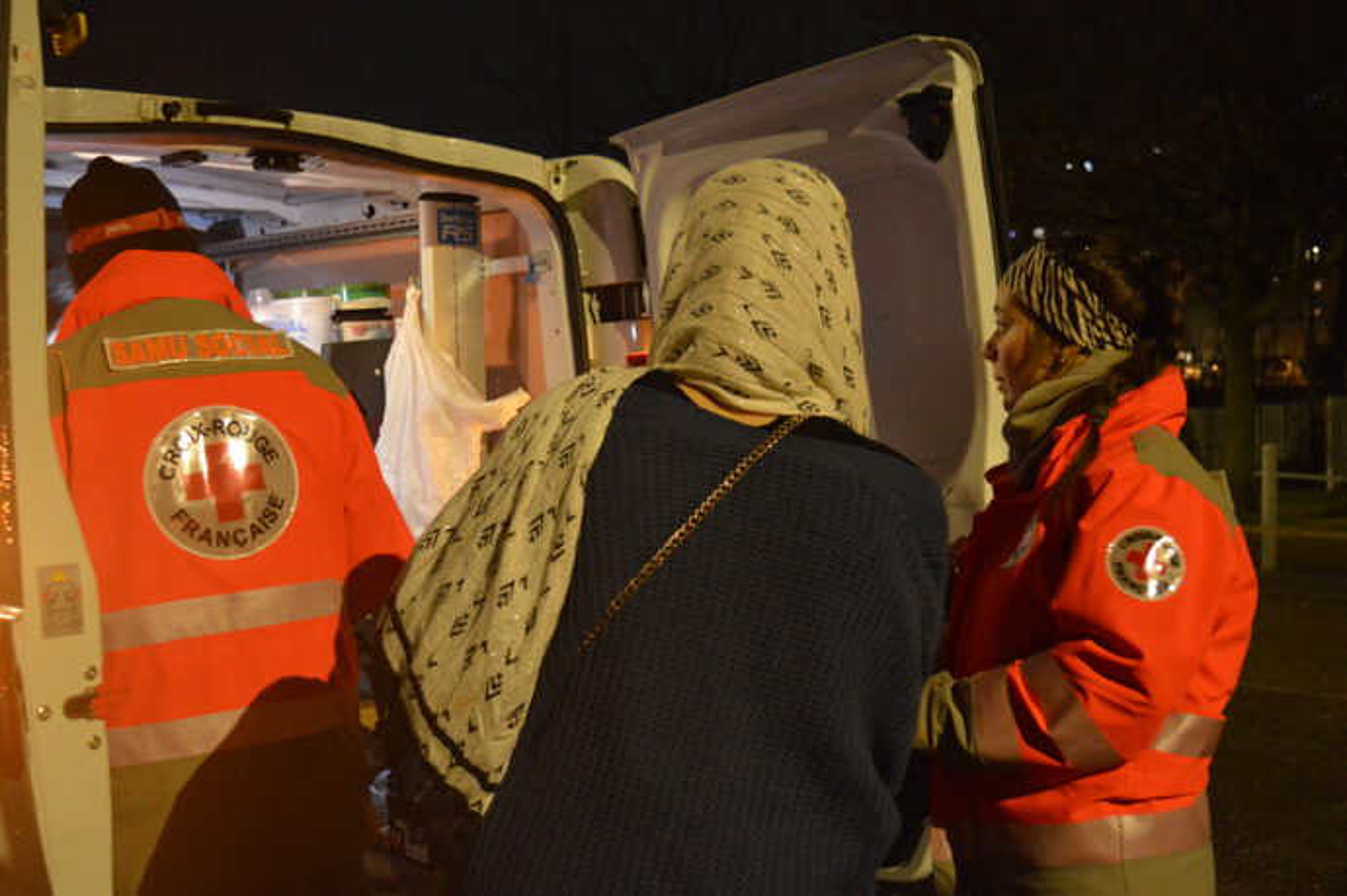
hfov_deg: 45.0
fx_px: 1626
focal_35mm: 44
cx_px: 674
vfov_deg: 30.8
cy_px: 448
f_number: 4.2
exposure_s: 1/10
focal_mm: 29
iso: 3200
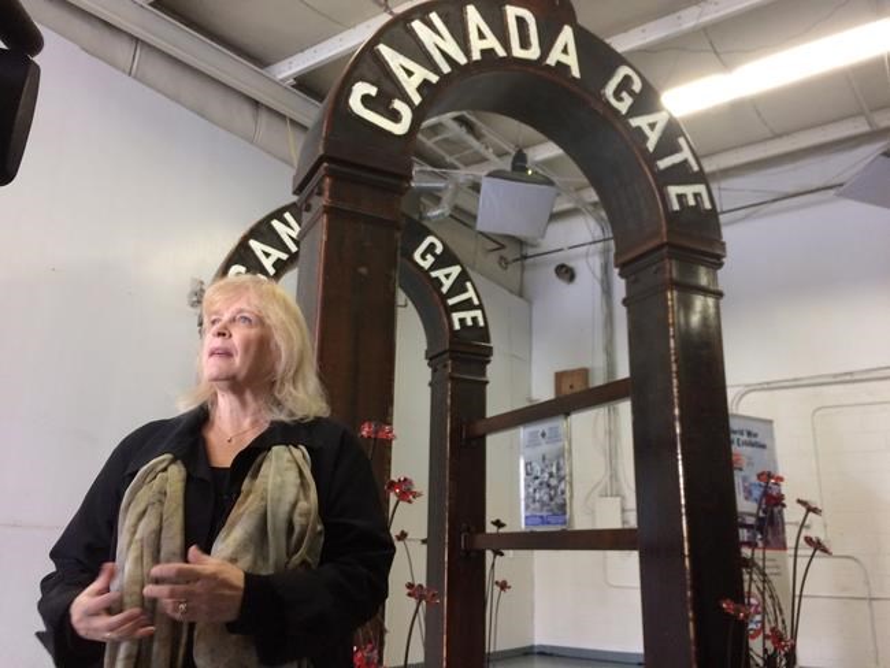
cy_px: 334
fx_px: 746
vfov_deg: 48.3
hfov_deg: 61.6
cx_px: 445
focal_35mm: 29
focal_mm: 4.15
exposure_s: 1/30
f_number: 2.2
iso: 100
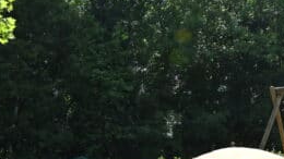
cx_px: 157
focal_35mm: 99
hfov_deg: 21.6
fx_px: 745
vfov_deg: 12.0
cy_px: 174
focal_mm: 24
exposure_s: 1/320
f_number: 6.3
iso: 100
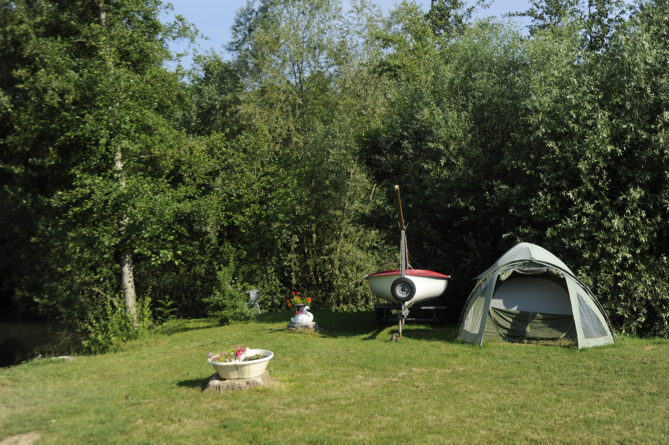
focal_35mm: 42
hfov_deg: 46.4
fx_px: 780
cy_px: 222
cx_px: 334
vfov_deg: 31.9
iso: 200
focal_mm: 42
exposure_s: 1/1000
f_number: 4.5
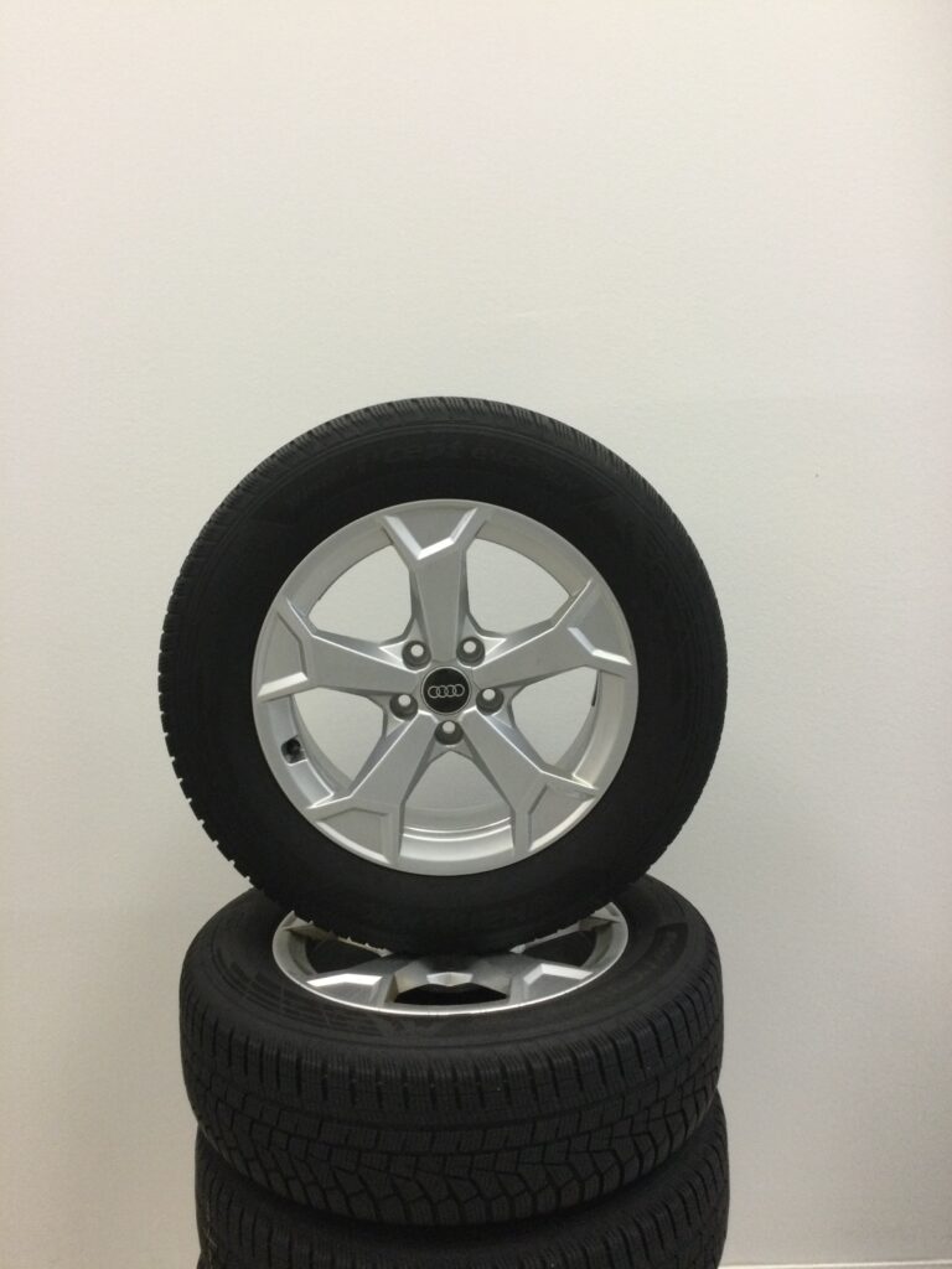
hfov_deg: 45.4
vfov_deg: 58.4
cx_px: 476
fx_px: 1137
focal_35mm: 31
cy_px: 634
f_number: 2.4
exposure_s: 1/33
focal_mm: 3.3
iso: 100
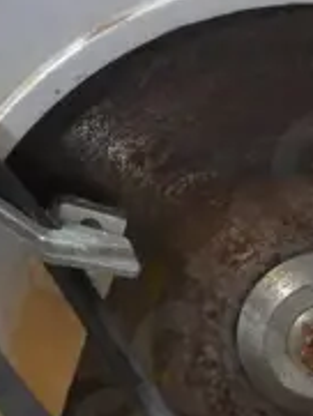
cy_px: 244
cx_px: 266
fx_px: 2457
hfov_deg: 7.3
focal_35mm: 204
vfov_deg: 9.7
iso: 800
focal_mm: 18
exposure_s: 1/60
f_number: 4
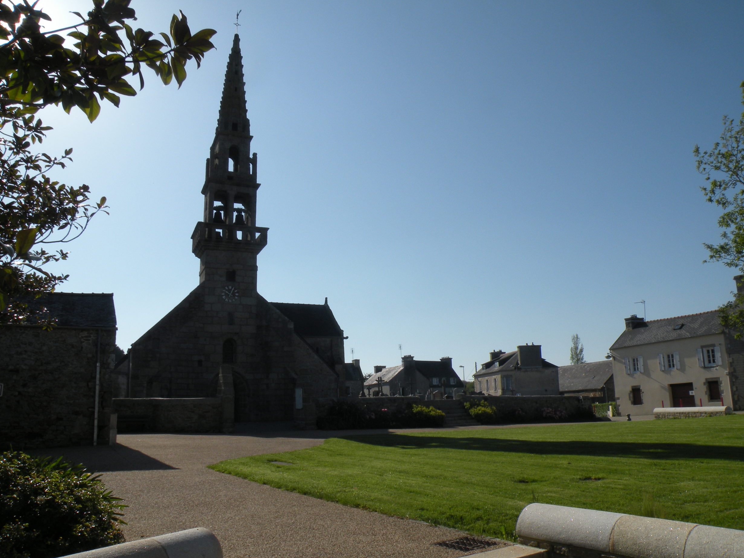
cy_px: 274
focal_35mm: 28
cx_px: 377
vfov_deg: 49.7
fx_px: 602
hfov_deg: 63.4
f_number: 7.1
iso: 64
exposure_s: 1/374
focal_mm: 4.7
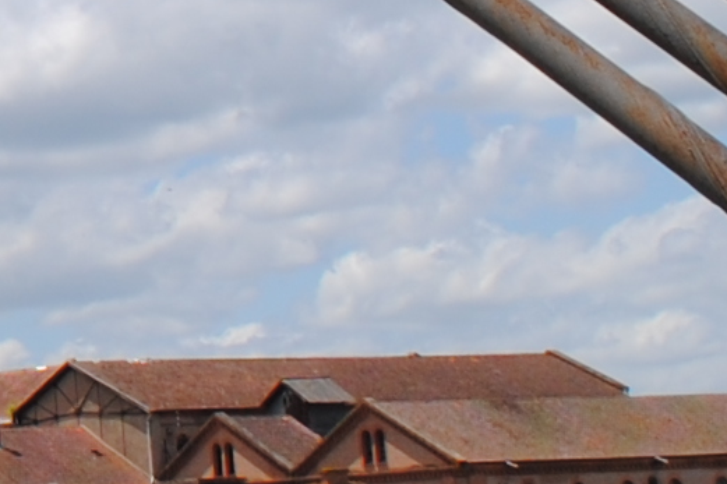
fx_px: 4058
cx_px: -832
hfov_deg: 9.4
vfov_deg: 6.7
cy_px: -418
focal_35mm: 201
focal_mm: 18
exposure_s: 1/320
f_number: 9
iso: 100
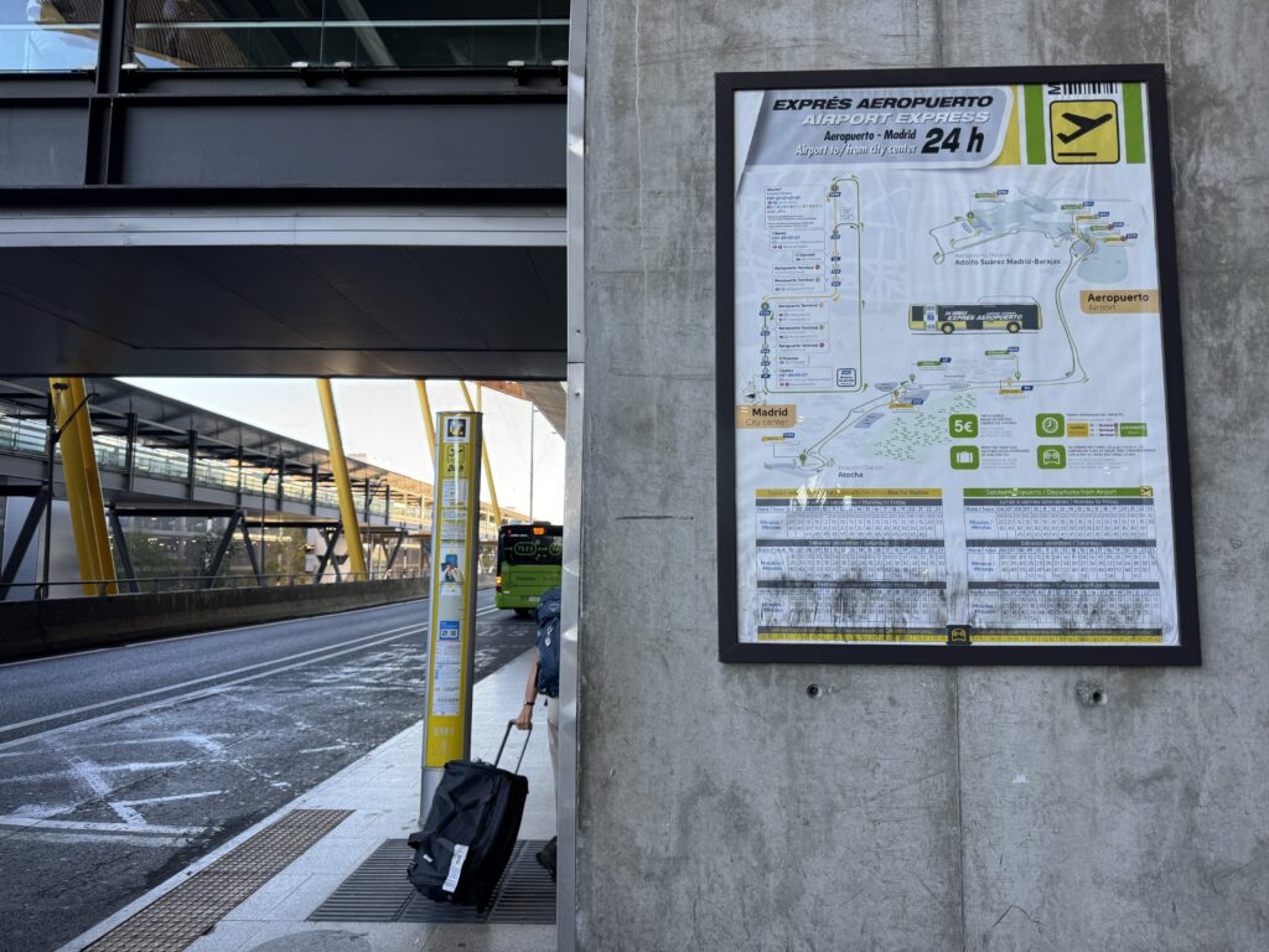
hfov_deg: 71.6
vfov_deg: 56.8
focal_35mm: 24
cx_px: 634
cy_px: 476
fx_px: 880
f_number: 1.78
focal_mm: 6.76
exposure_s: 1/121
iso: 64
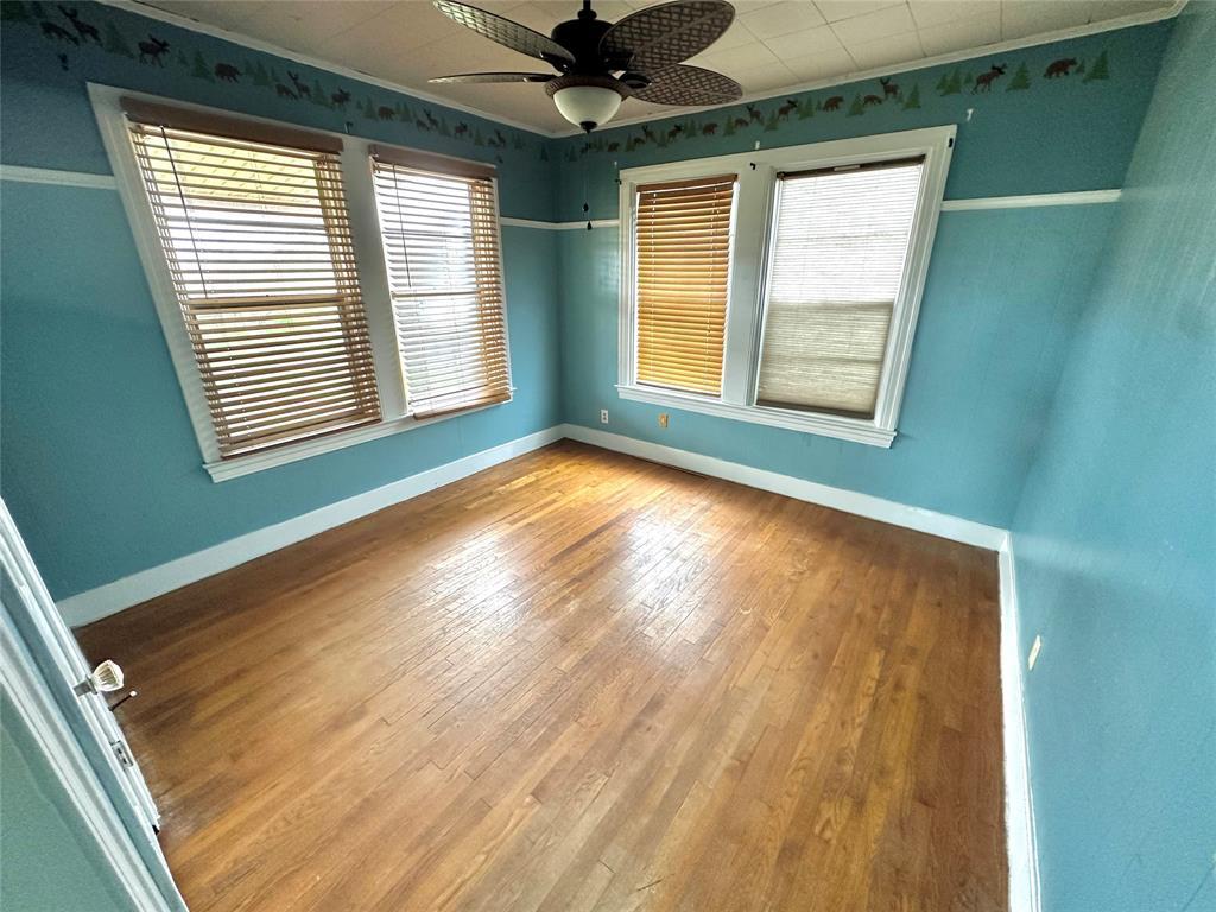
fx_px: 492
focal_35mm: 14
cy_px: 456
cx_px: 608
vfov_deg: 85.7
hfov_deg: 102.1
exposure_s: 1/99
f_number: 2.2
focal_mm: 2.22
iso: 250
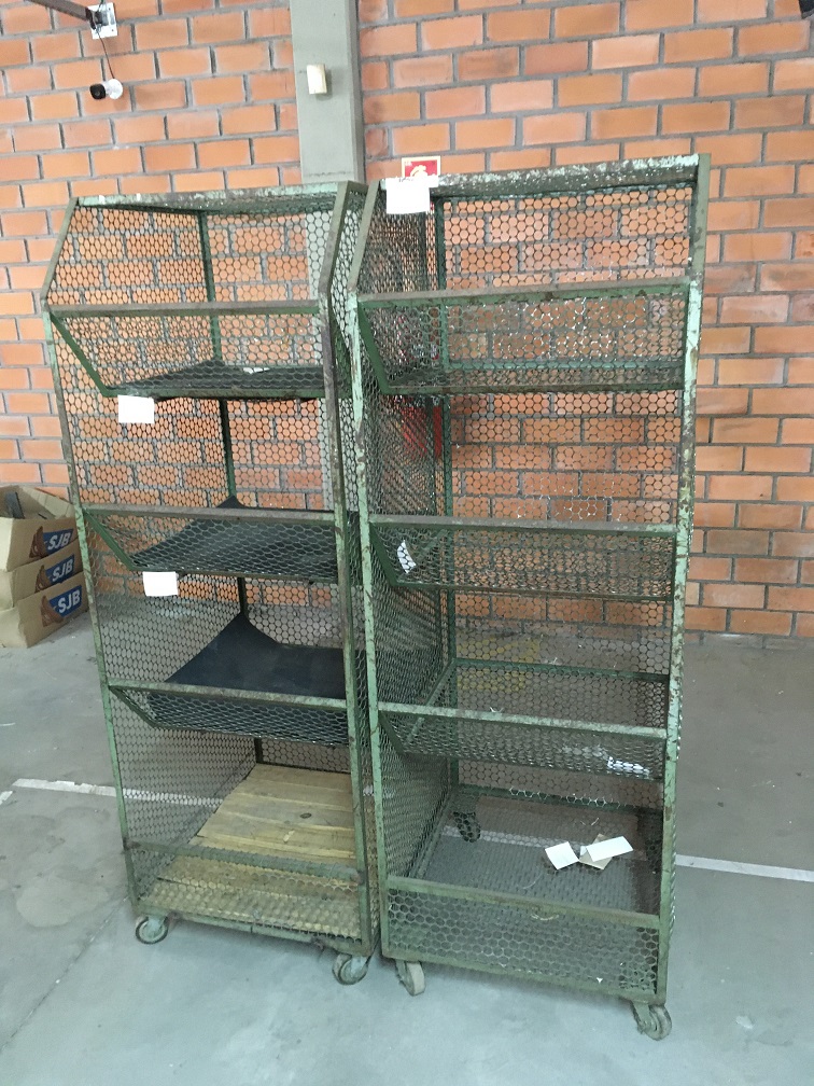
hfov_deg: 48.2
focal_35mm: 29
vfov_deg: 61.7
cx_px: 407
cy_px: 543
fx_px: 909
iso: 400
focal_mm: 4.15
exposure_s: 1/15
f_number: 2.2
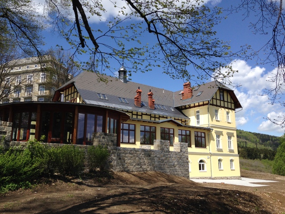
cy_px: 107
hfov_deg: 55.4
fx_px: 272
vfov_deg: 42.9
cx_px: 142
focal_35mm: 33
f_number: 2.4
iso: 50
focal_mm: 4.12
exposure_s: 1/1695
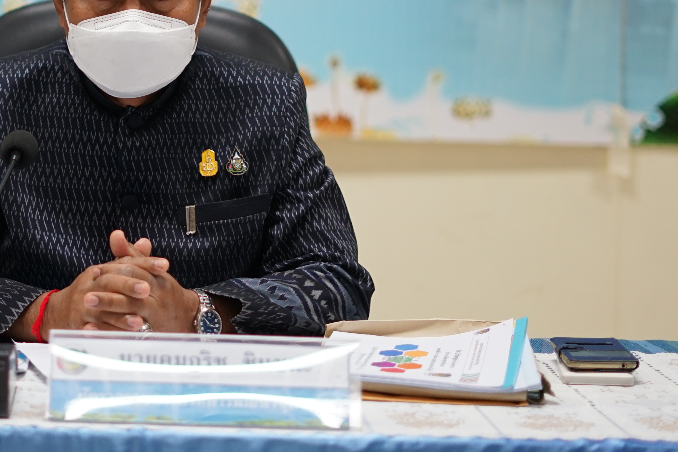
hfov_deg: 17.8
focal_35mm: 114
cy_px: -12
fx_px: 2147
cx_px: 128
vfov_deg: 11.9
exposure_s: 1/200
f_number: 1.8
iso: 400
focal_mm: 50
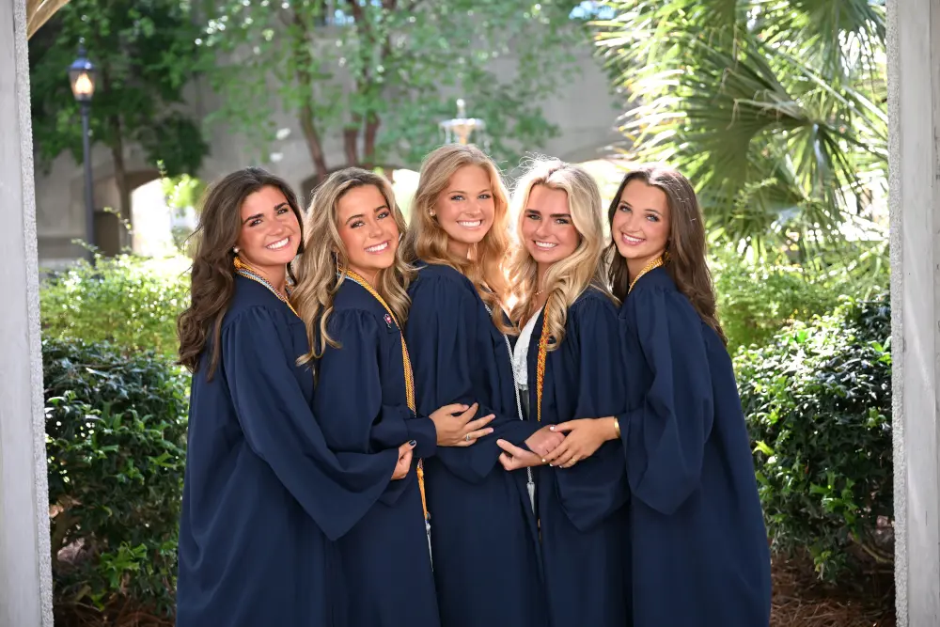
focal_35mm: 56
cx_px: 470
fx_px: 1462
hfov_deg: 35.6
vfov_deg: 24.2
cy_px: 314
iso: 320
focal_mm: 56
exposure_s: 1/160
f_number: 3.2
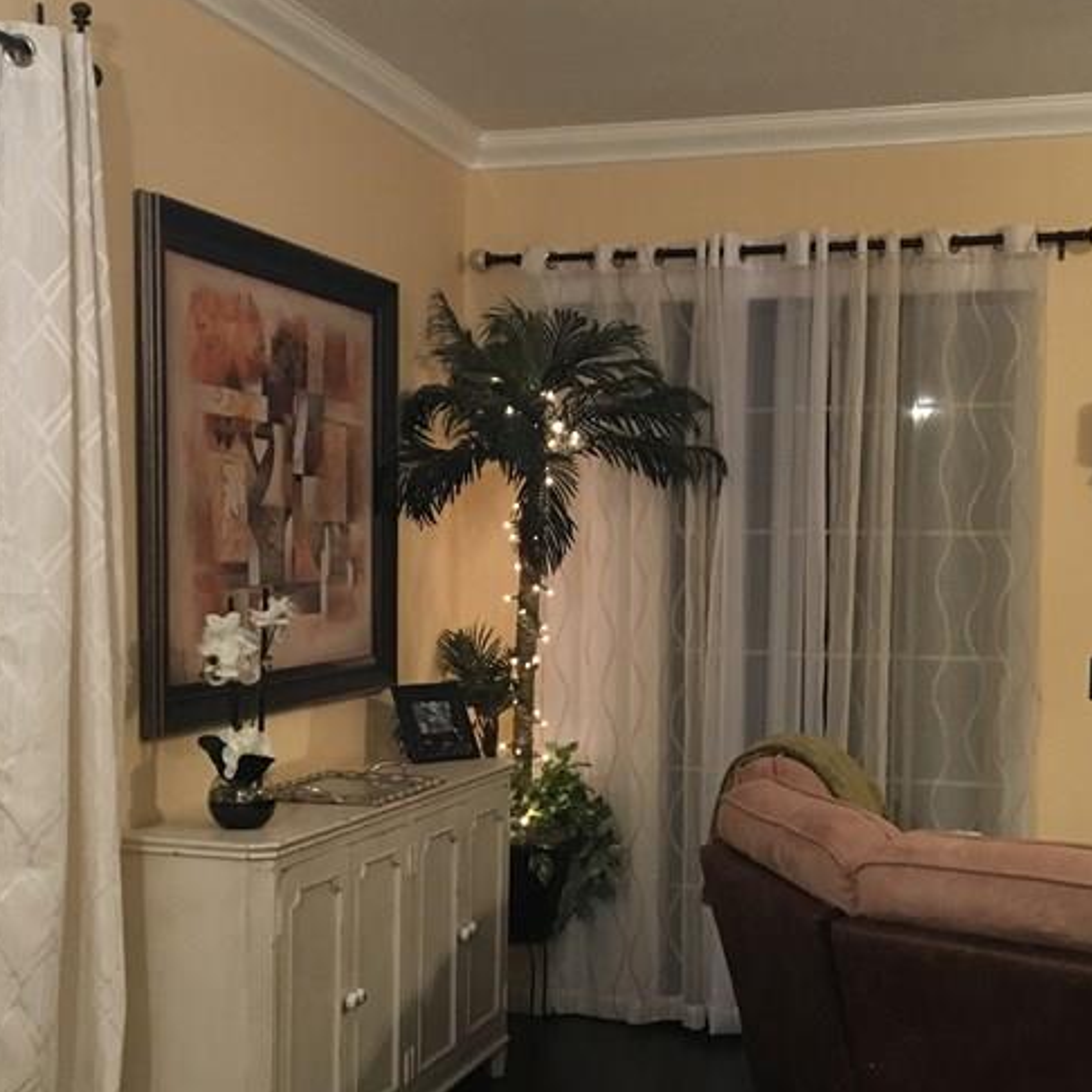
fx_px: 1927
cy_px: 665
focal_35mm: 54
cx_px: 490
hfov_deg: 31.6
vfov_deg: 31.5
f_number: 2.2
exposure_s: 1/24
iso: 200
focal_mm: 4.15
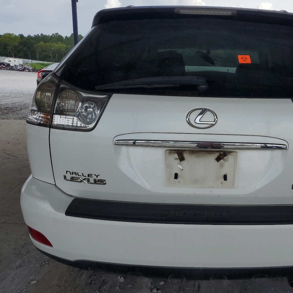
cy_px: 143
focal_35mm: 35
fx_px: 335
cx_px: 207
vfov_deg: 47.2
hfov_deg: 46.1
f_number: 1.5
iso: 50
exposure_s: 1/2500
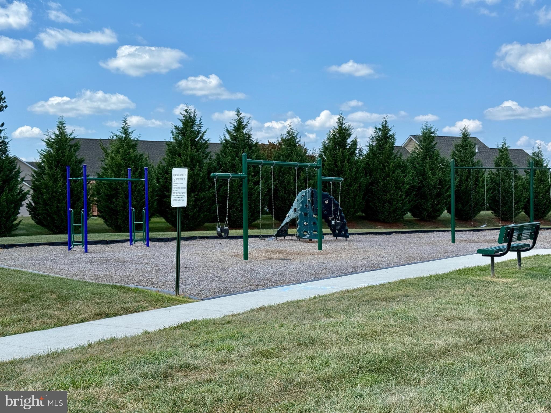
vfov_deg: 30.3
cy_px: 206
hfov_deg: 39.7
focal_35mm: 48
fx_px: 764
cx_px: 276
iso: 64
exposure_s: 1/3704
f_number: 1.78
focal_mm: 6.76
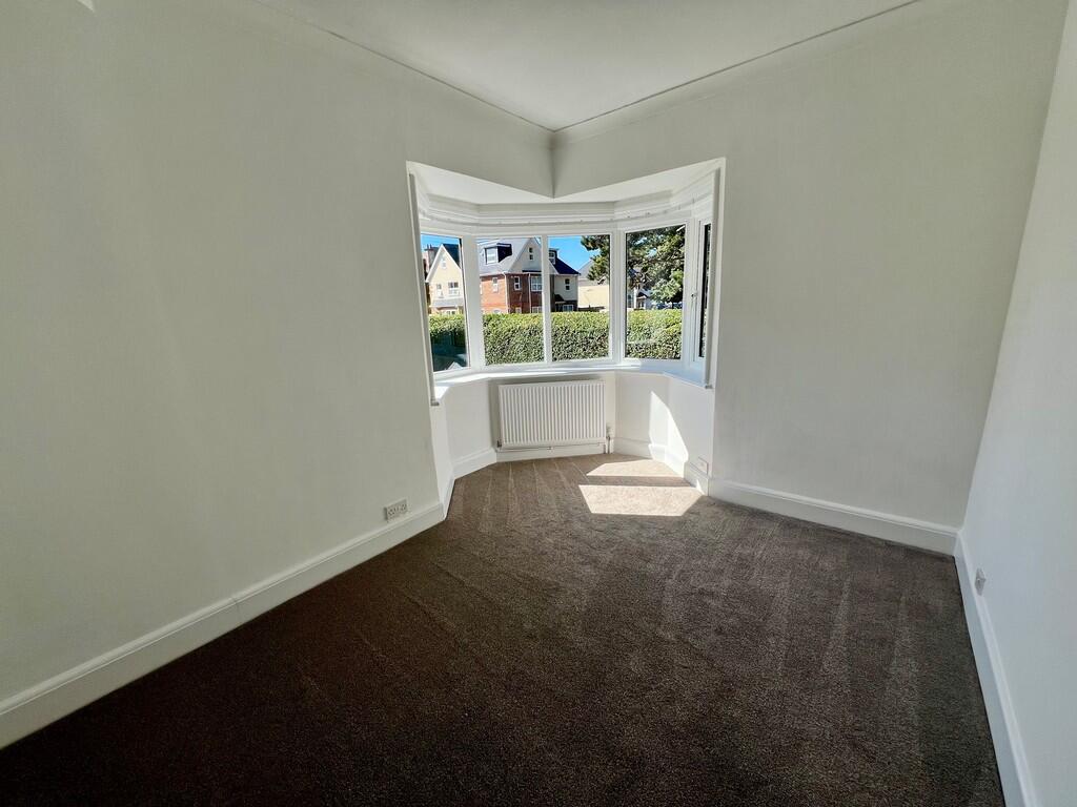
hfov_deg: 106.2
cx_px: 538
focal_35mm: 13
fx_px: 404
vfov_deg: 89.9
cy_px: 404
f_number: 1.8
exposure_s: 1/582
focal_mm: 1.57
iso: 32
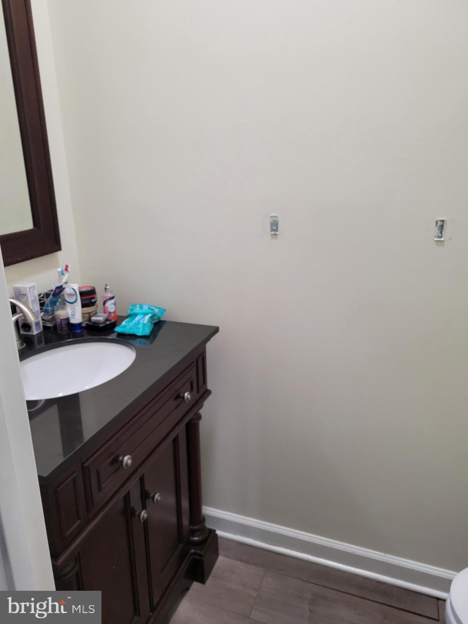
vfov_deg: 67.3
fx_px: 469
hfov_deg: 53.1
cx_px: 234
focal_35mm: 26
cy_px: 312
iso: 200
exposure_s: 1/40
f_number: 1.8
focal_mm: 5.4
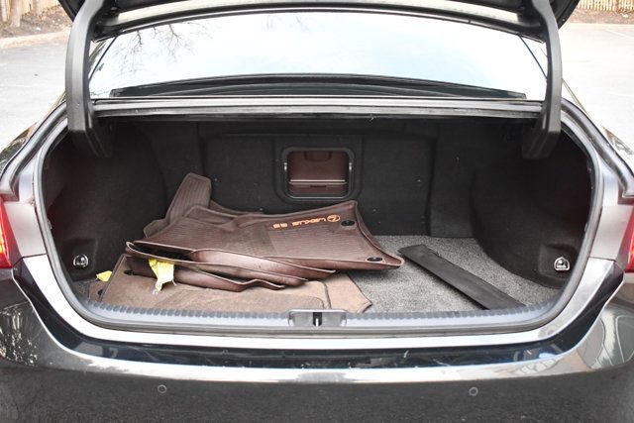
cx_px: 317
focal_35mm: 37
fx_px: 652
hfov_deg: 51.9
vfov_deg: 36.0
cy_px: 212
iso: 3200
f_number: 4
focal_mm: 25
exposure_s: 1/125
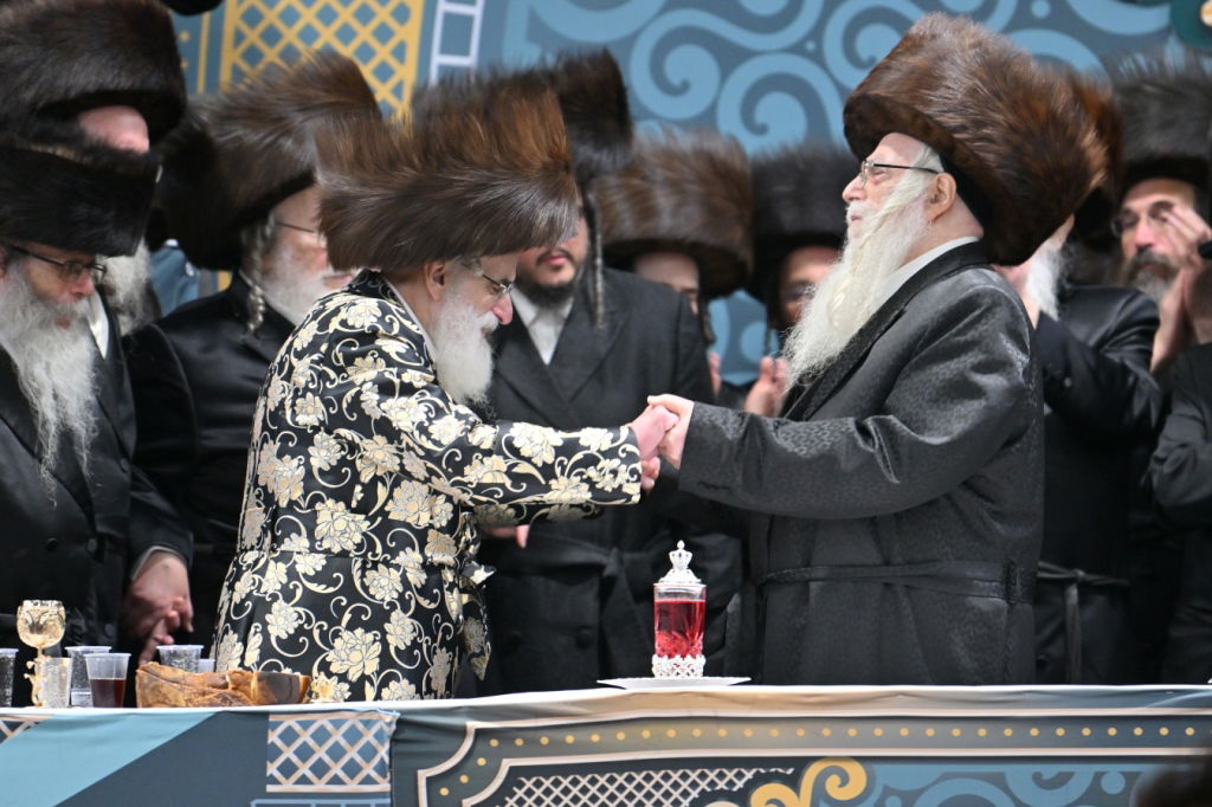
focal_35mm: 300
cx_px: 606
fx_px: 10096
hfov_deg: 6.9
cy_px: 404
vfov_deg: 4.6
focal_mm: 200
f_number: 2.8
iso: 640
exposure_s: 1/200
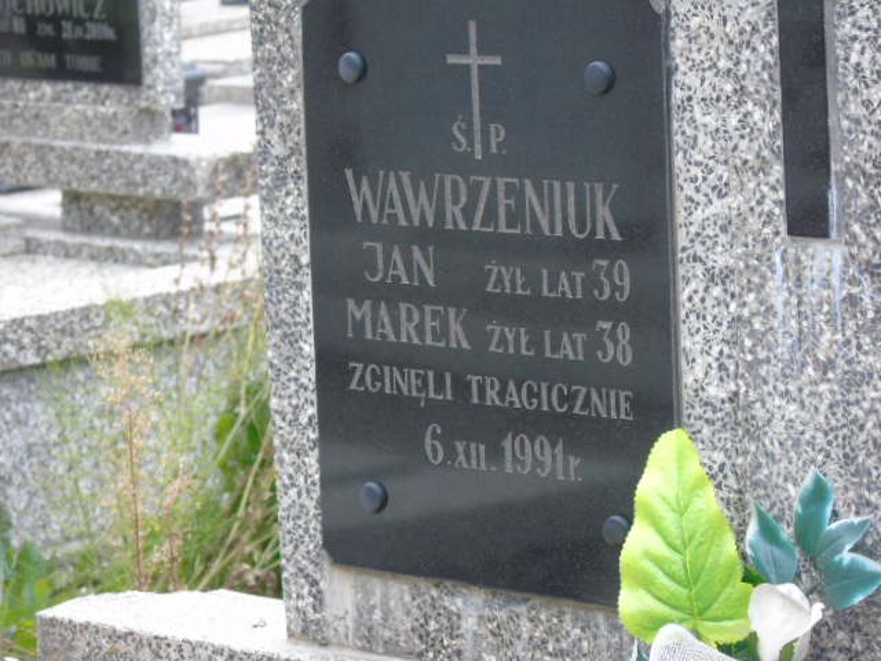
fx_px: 4123
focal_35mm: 162
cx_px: 440
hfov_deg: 12.2
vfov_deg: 9.2
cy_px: 330
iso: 320
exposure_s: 1/125
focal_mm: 29
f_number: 4.9
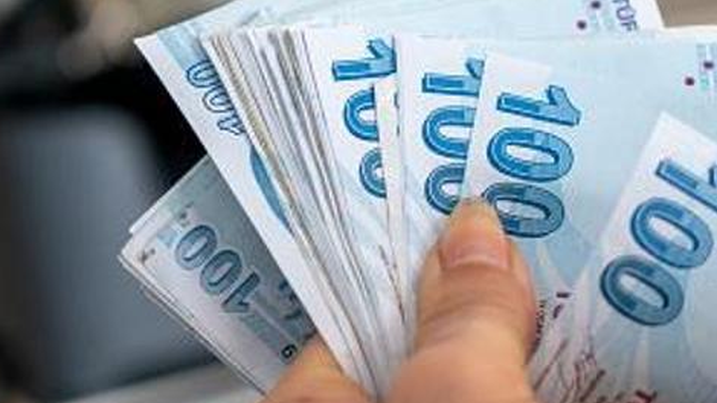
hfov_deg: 16.5
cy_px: 129
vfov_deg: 9.3
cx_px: 353
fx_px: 2471
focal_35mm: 130
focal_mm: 70
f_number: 4
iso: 1600
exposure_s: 1/160
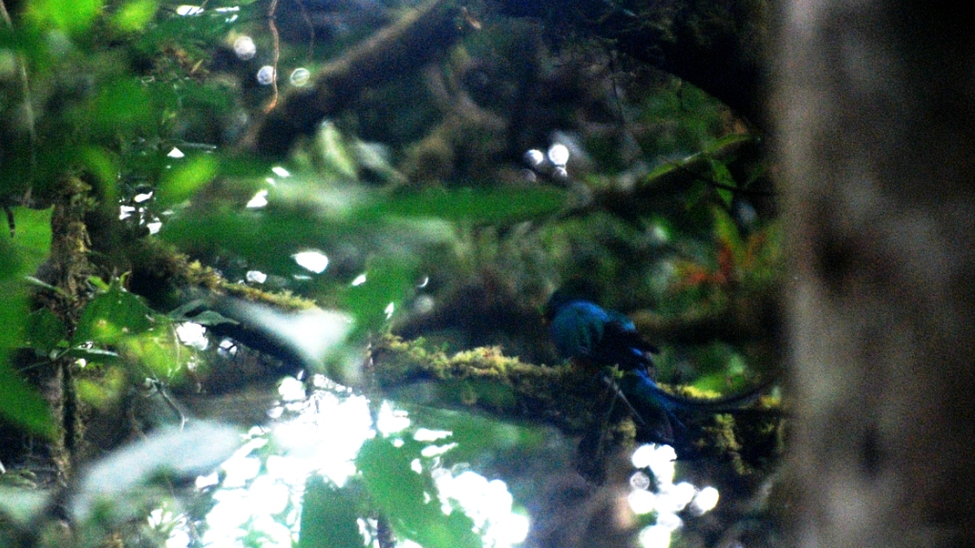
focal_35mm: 426
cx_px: 487
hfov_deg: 5.1
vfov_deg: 2.9
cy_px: 325
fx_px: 11012
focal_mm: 270
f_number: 5.6
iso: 400
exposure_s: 1/160
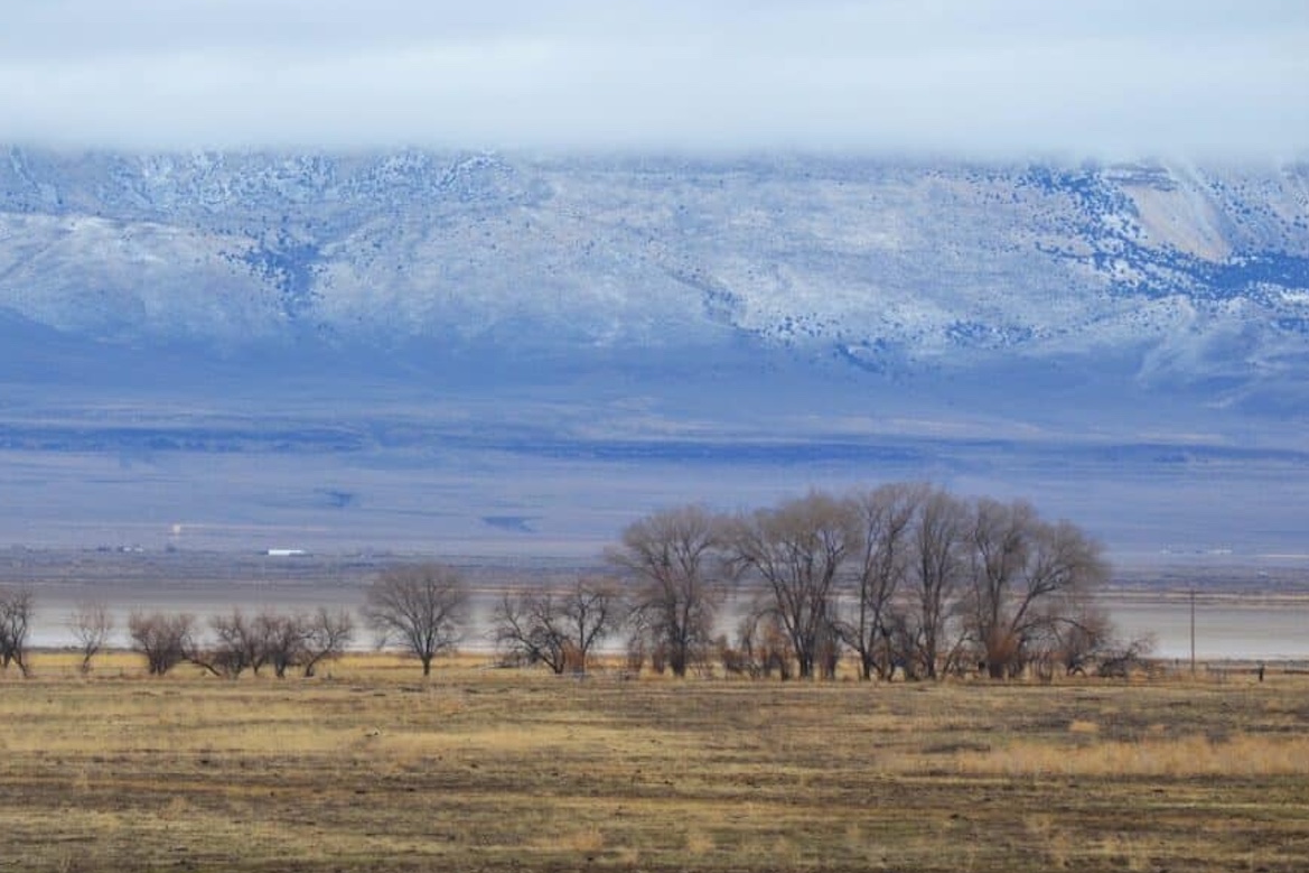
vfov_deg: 5.6
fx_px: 8870
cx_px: 349
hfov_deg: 8.4
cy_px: 474
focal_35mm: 244
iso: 100
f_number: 6.3
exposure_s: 1/160
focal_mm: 110
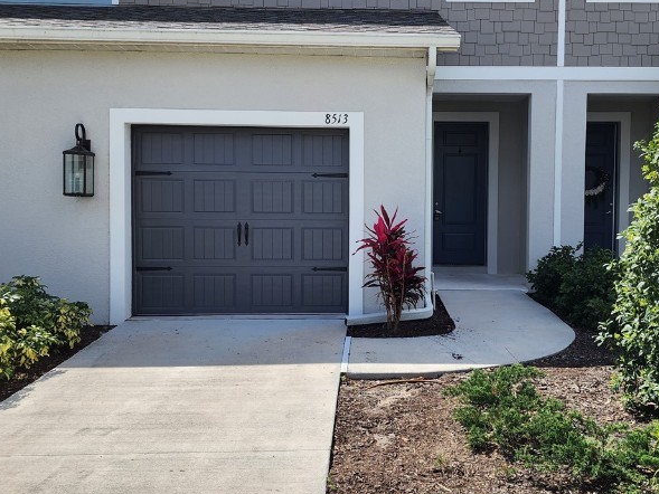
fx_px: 762
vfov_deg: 35.9
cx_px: 385
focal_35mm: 40
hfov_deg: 46.6
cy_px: 220
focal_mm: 6.4
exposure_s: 1/871
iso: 12
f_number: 1.8
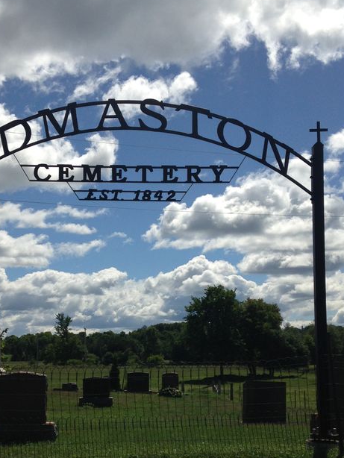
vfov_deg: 34.5
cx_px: 124
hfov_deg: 26.5
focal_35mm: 55
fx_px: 728
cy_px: 311
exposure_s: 1/4184
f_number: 2.4
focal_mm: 4.12
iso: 50
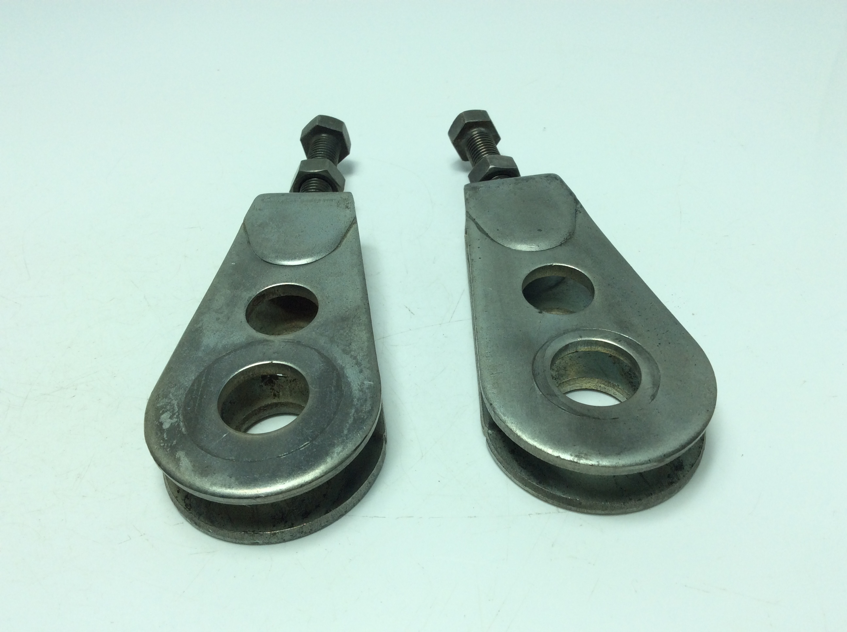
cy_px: 316
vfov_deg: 44.1
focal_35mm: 32
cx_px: 424
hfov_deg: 56.9
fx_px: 782
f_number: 2.4
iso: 32
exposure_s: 1/497
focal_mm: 3.3
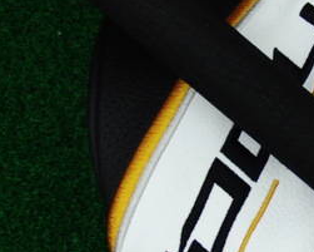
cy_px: 147
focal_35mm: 92
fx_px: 855
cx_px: 299
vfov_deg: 16.7
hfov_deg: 20.3
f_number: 3.6
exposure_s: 1/80
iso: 250
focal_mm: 6.42
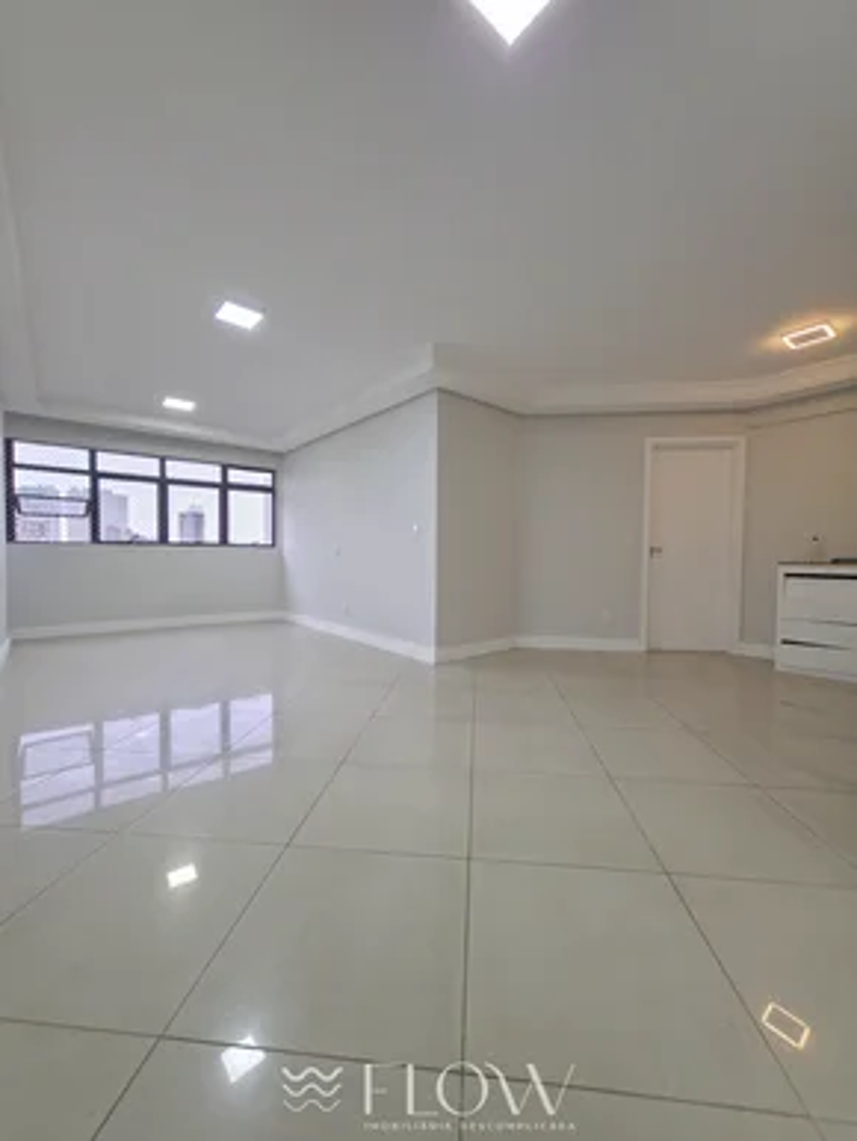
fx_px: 429
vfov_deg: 106.1
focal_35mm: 13
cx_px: 428
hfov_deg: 90.0
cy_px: 570
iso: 125
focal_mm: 2.2
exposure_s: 1/60
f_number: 1.9
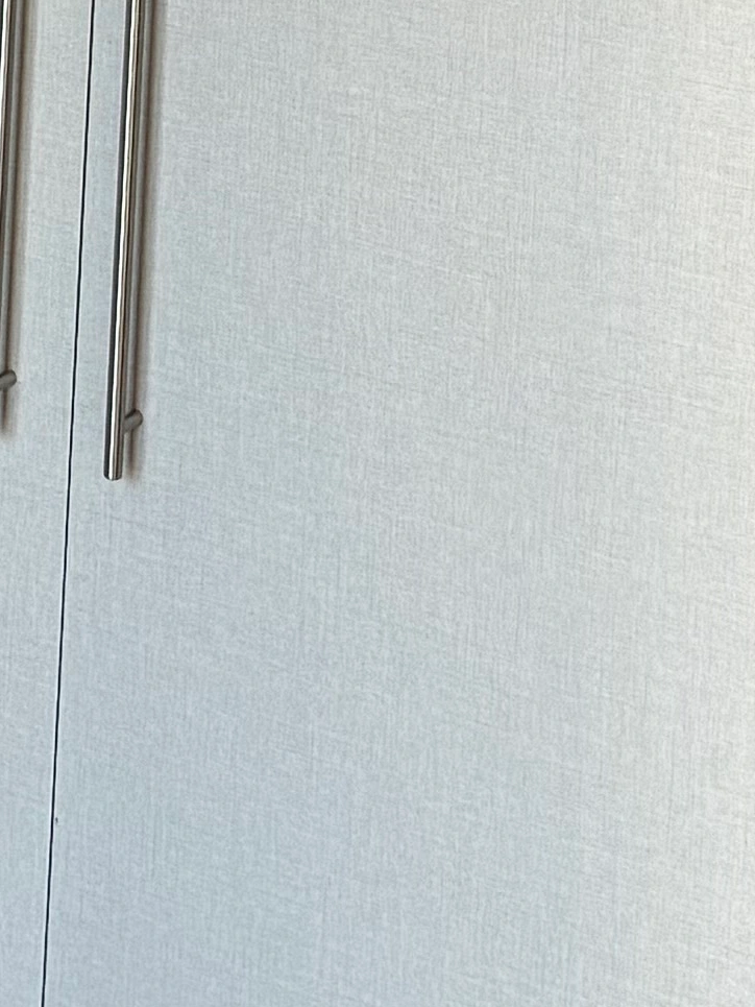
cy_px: -636
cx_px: -86
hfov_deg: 10.3
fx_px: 4129
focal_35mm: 142
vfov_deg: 12.9
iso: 125
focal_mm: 6.76
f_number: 1.78
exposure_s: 1/100
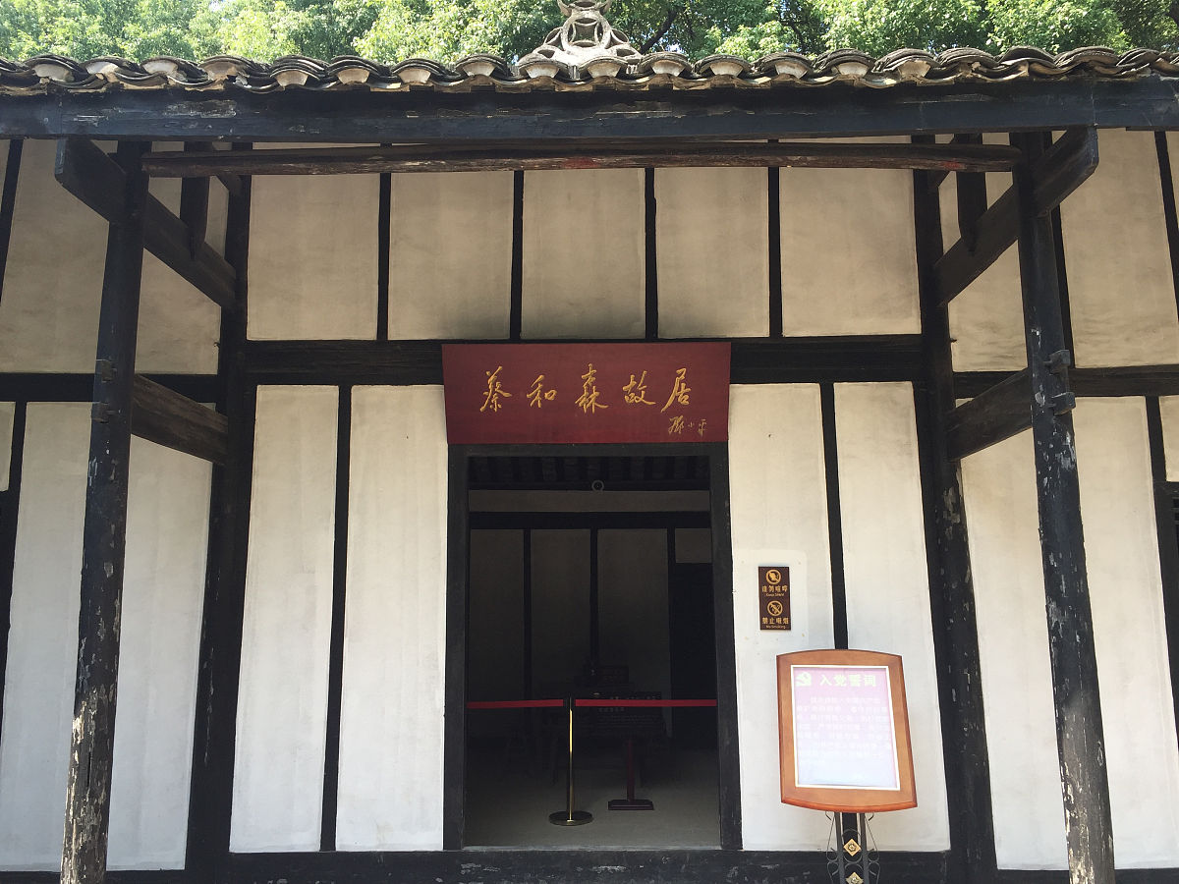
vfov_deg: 48.2
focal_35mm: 29
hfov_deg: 61.7
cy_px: 442
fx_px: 988
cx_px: 590
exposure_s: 1/347
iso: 32
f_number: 2.2
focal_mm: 4.15
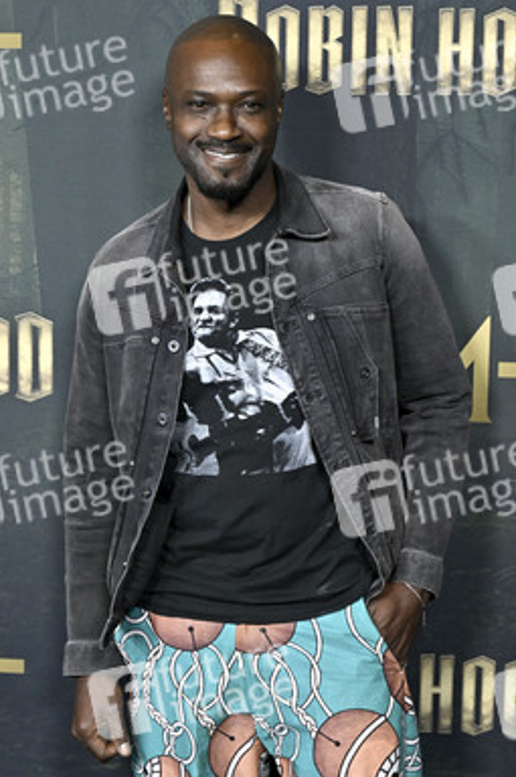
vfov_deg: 27.7
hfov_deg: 18.6
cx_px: 251
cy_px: 388
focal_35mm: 73
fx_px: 1574
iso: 1600
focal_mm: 70
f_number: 6.3
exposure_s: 1/320
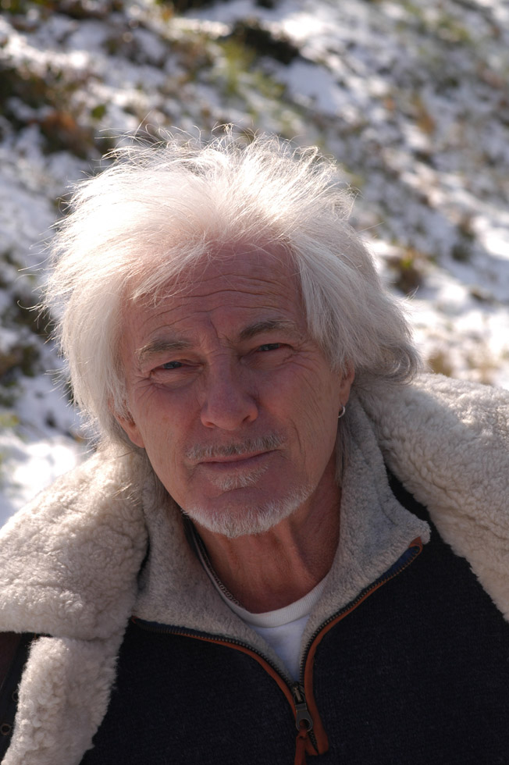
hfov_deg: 10.7
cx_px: 254
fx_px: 2708
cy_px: 382
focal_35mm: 128
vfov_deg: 16.1
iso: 200
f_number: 10
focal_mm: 85
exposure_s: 1/160
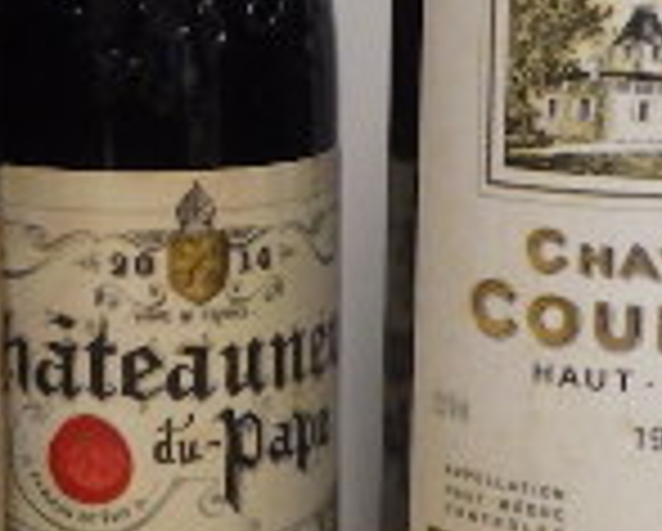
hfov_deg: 15.6
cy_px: 14
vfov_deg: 12.8
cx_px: -99
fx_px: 2335
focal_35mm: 119
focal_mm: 5
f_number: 3.5
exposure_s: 1/45
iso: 640
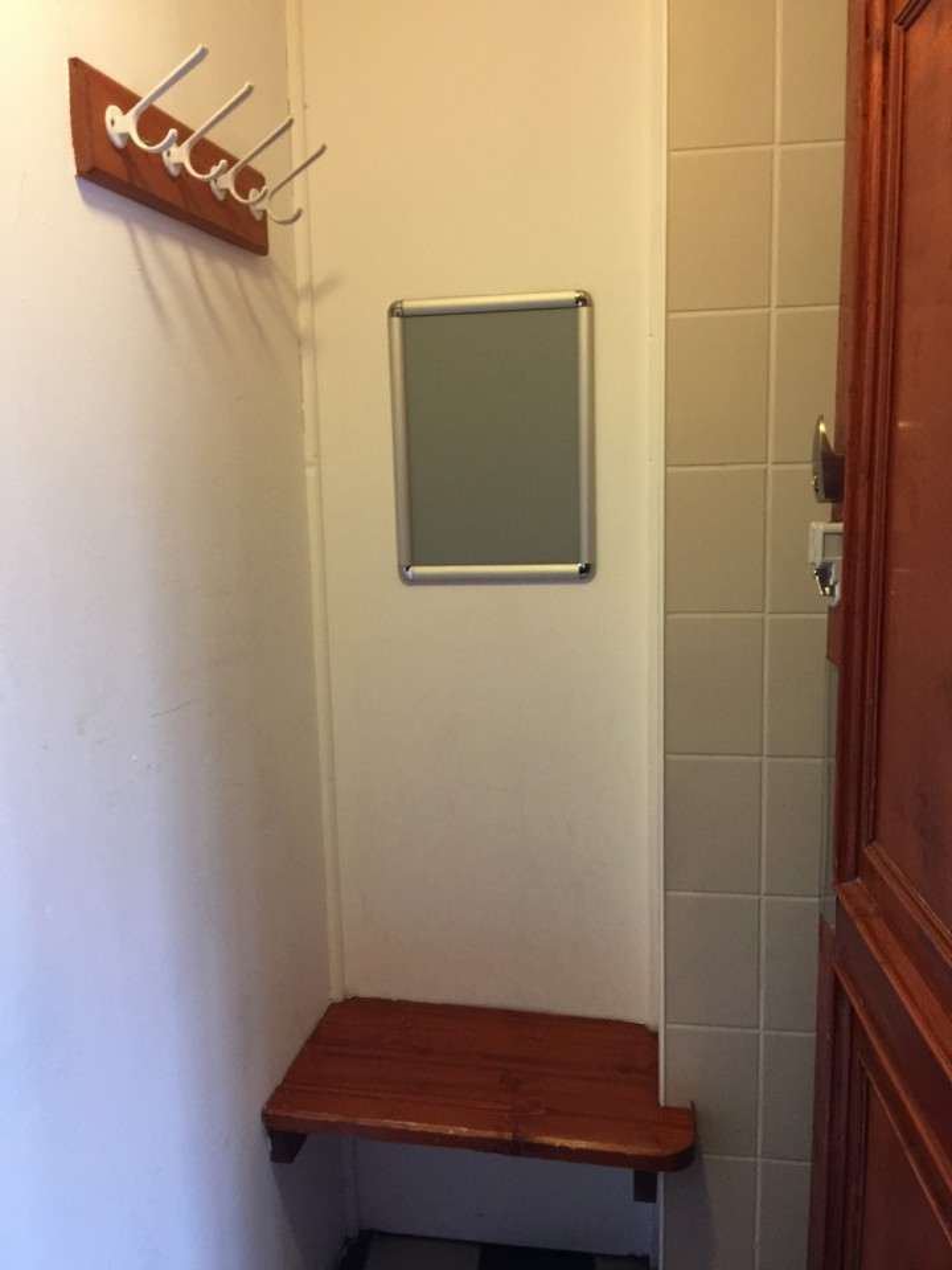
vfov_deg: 61.7
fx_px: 1063
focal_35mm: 29
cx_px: 476
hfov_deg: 48.2
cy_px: 635
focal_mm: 4.15
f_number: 2.2
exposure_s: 1/17
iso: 160
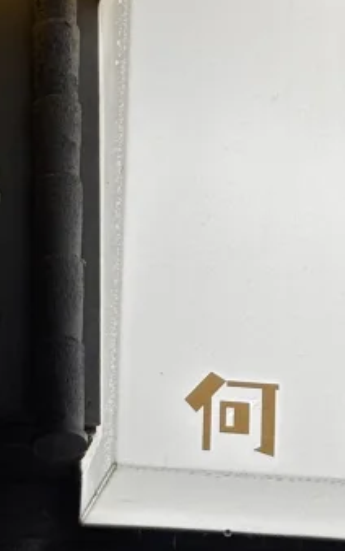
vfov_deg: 8.9
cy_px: 111
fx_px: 3519
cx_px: 736
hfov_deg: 5.5
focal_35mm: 234
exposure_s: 1/351
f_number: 1.6
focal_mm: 5.96
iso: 32
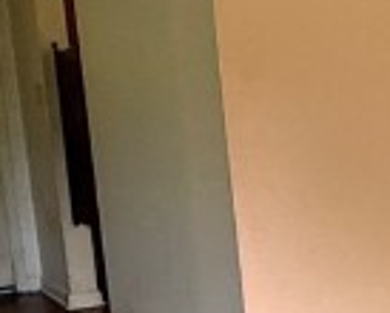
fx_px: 1179
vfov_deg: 15.1
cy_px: 230
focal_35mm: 102
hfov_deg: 14.8
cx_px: 817
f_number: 2.2
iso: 400
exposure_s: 1/79
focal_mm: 2.22
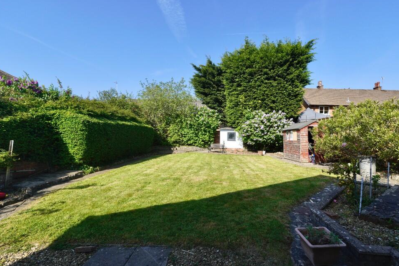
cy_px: 138
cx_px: 210
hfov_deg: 91.4
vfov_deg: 68.8
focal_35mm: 18
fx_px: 194
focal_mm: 11
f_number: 4.5
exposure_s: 1/640
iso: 100
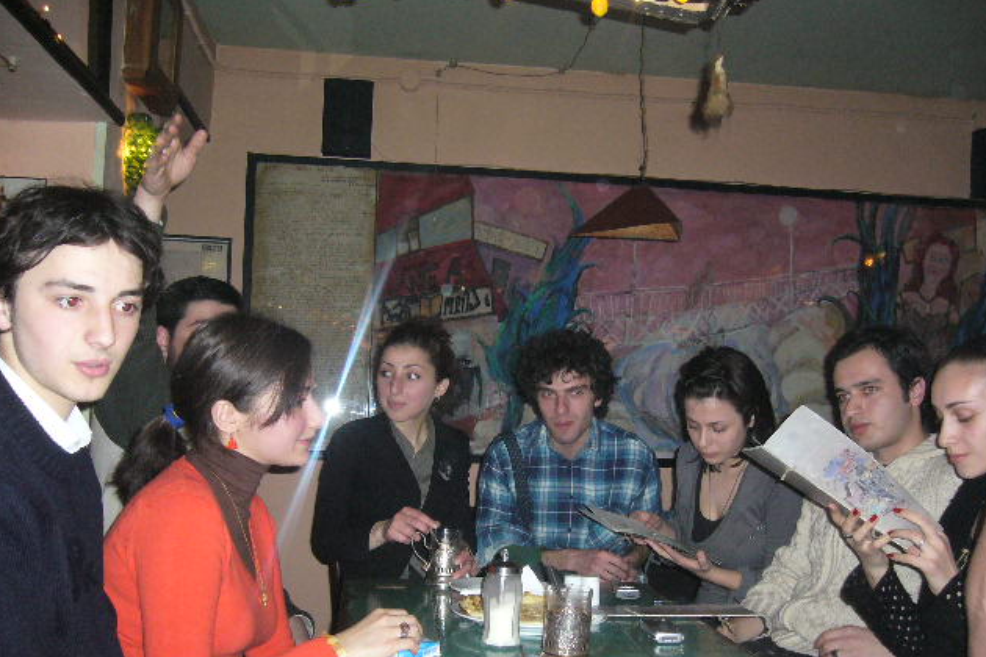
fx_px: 1013
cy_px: 371
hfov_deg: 51.9
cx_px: 496
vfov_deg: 35.9
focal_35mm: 37
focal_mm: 5.8
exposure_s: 1/30
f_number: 2.8
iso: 250
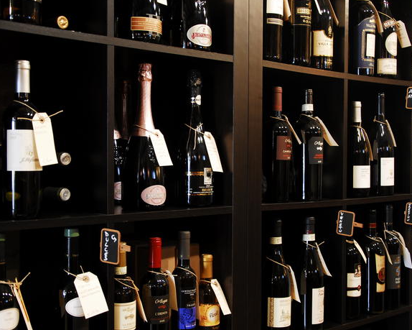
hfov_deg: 36.5
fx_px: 622
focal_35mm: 51
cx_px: 168
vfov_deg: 29.7
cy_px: 171
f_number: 4
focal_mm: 26
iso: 400
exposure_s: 1/2
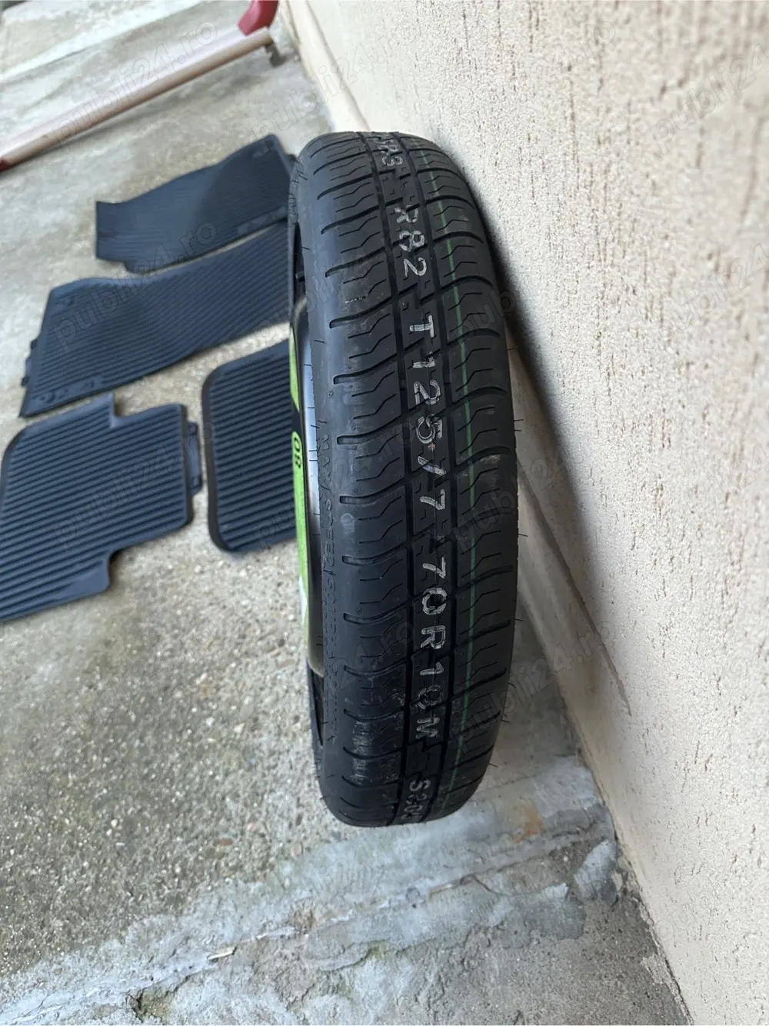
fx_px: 711
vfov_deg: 71.6
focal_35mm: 24
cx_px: 384
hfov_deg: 56.8
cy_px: 513
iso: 320
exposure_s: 1/60
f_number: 1.78
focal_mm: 6.86
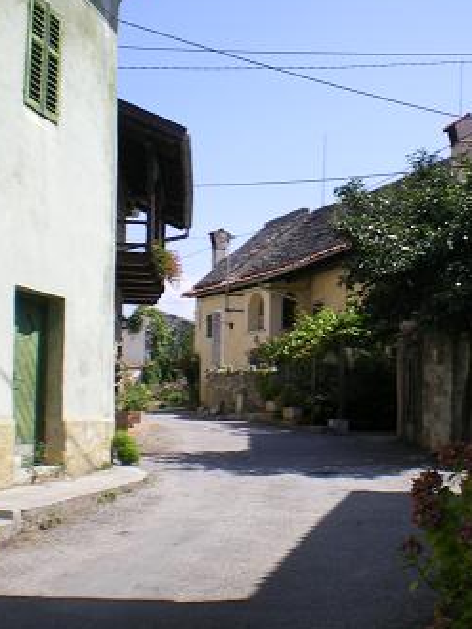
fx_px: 1108
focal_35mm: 61
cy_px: 325
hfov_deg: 23.8
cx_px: 357
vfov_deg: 31.7
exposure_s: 1/250
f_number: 4.6
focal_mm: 6.3
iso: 64
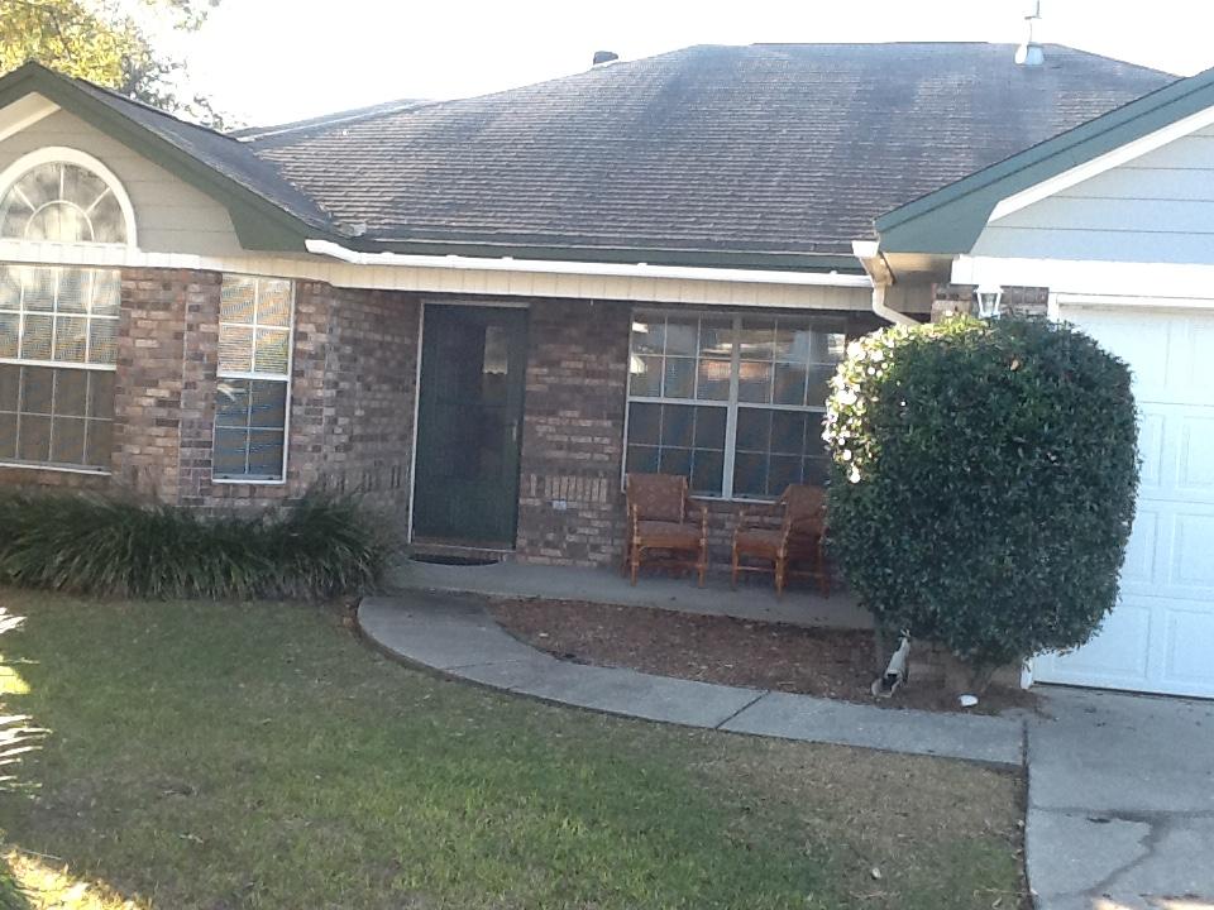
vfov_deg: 32.9
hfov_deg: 42.9
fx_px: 1543
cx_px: 607
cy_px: 455
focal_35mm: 44
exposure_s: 1/120
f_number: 2.4
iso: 40
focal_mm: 2.03
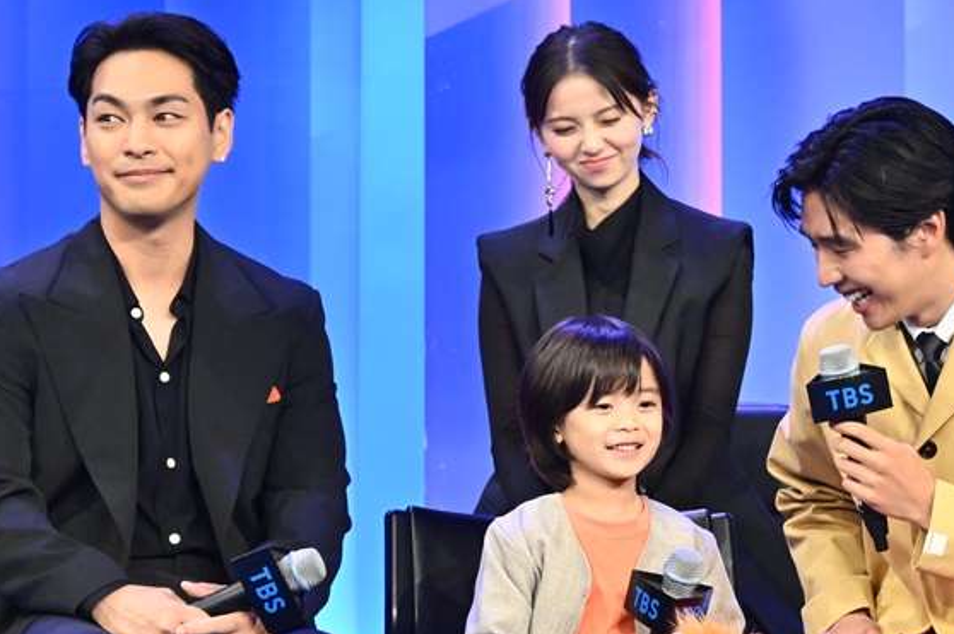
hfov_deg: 9.1
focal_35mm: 226
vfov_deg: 6.1
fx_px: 5984
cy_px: 453
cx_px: 655
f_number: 6.3
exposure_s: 1/160
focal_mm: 84
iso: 3200
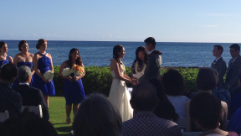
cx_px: 160
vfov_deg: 16.4
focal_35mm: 73
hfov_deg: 28.8
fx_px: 466
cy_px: 23
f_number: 2.4
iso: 50
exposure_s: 1/2584
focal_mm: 4.12
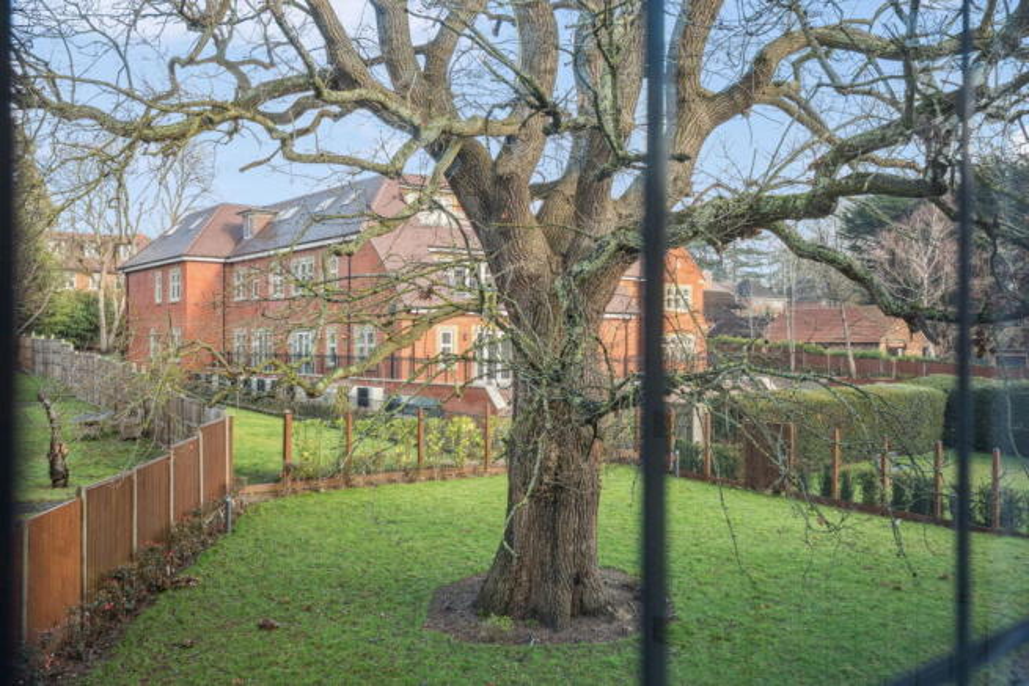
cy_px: 343
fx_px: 972
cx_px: 514
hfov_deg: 55.8
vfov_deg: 38.9
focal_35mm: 34
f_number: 8
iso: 320
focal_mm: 34
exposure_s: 1/60
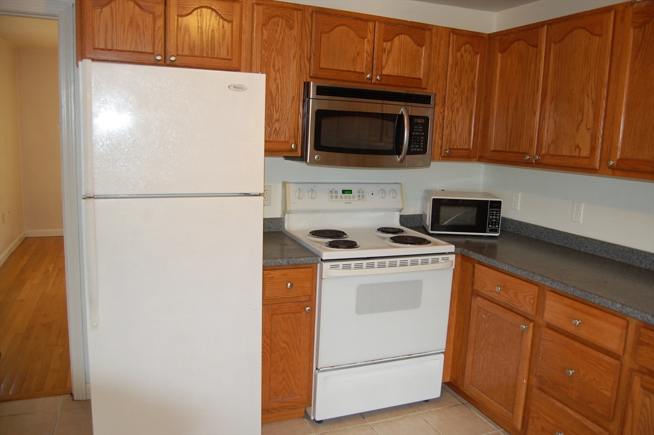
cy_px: 218
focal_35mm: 27
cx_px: 327
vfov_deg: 47.9
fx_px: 490
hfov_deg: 67.4
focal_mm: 18
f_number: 3.5
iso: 400
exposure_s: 1/60
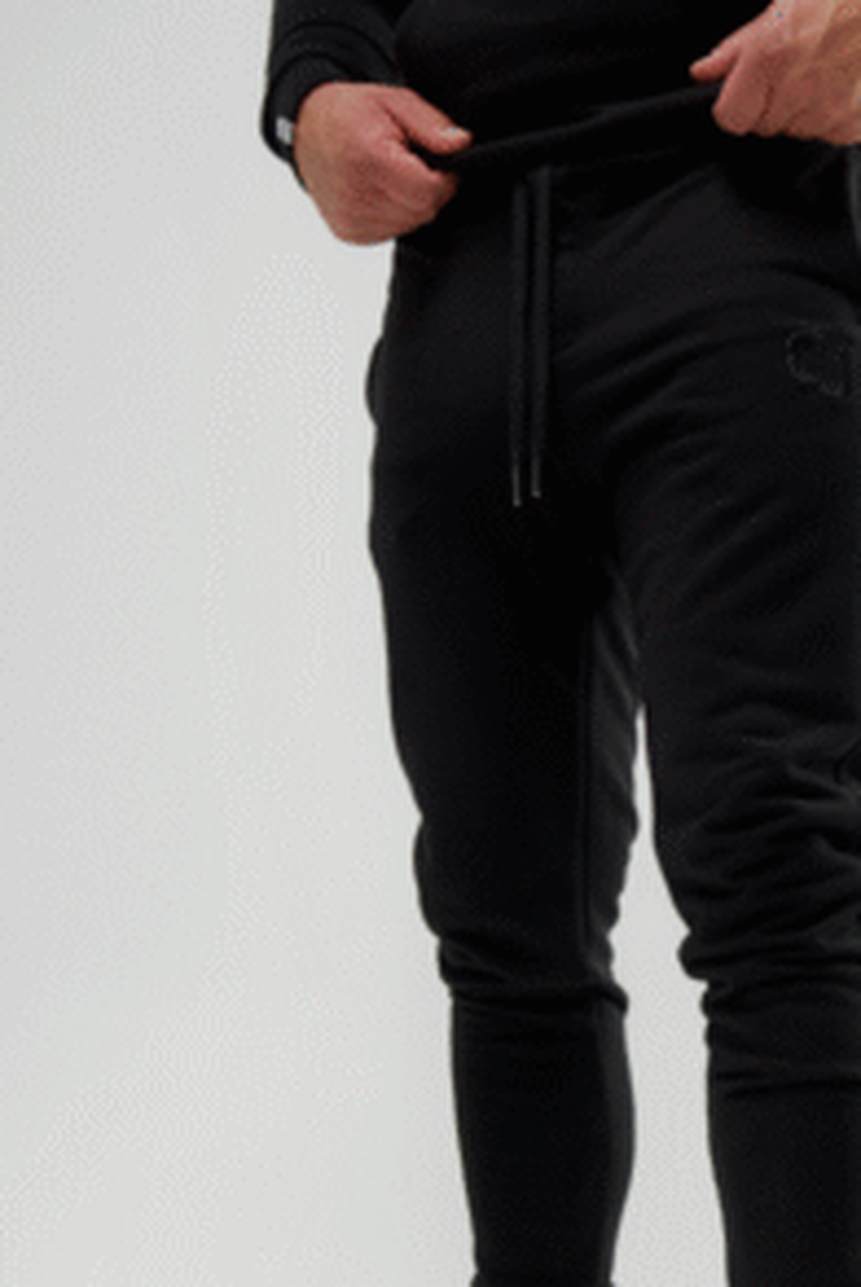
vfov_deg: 29.0
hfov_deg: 19.6
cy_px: 843
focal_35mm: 69
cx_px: 646
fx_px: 2469
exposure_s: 1/160
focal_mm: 30
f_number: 4
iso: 400
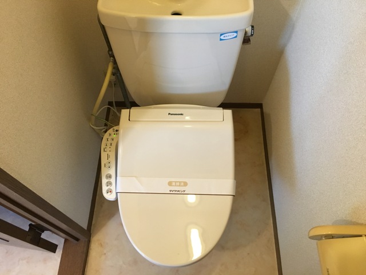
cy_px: 138
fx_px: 307
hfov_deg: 61.7
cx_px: 183
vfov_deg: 48.2
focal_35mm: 29
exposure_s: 1/20
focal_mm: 4.15
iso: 200
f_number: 2.2
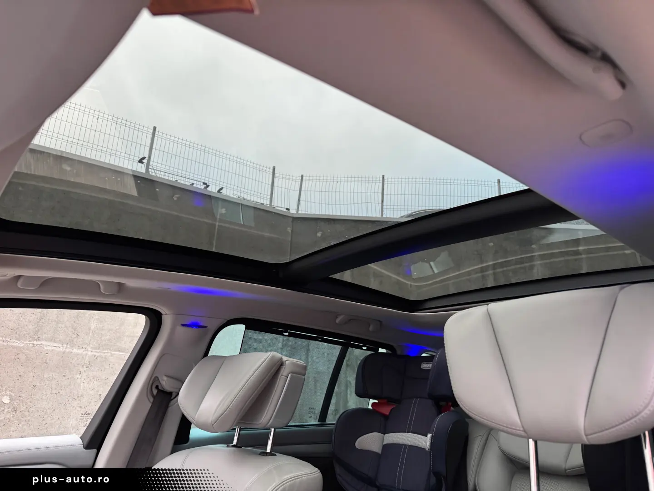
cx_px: 327
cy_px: 246
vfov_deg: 56.8
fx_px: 453
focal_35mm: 24
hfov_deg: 71.6
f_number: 1.78
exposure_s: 1/60
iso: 250
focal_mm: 6.76
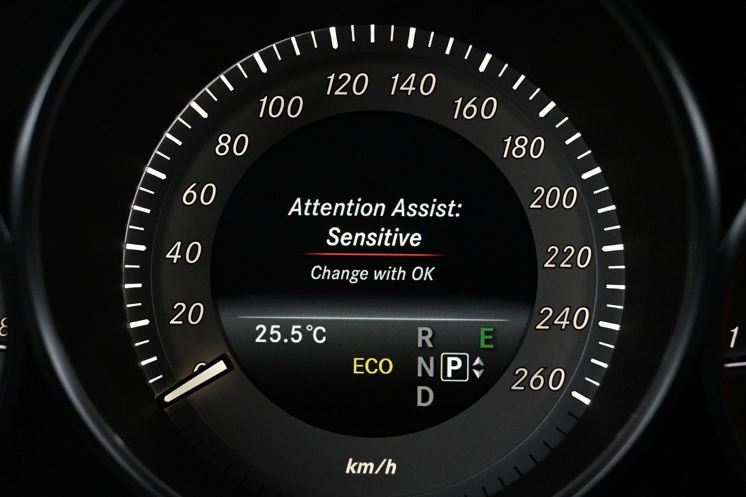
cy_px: 248
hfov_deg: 43.0
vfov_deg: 29.4
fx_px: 948
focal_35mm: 46
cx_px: 373
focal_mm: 30.5
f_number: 5.6
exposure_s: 1/125
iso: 6400
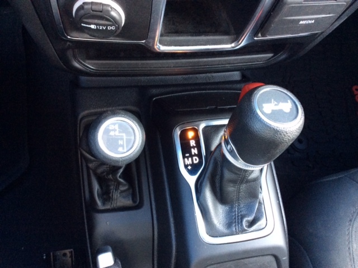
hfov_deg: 56.9
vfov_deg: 44.1
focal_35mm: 32
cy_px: 134
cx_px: 179
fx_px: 330
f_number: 2.4
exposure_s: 1/24
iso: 200
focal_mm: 3.3
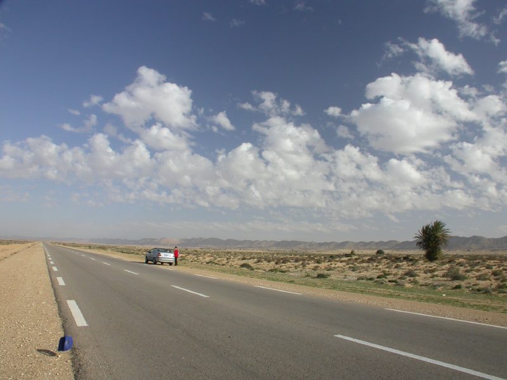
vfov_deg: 37.7
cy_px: 190
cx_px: 254
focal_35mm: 38
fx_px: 557
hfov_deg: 49.0
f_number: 6
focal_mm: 7.85
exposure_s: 1/195
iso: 100
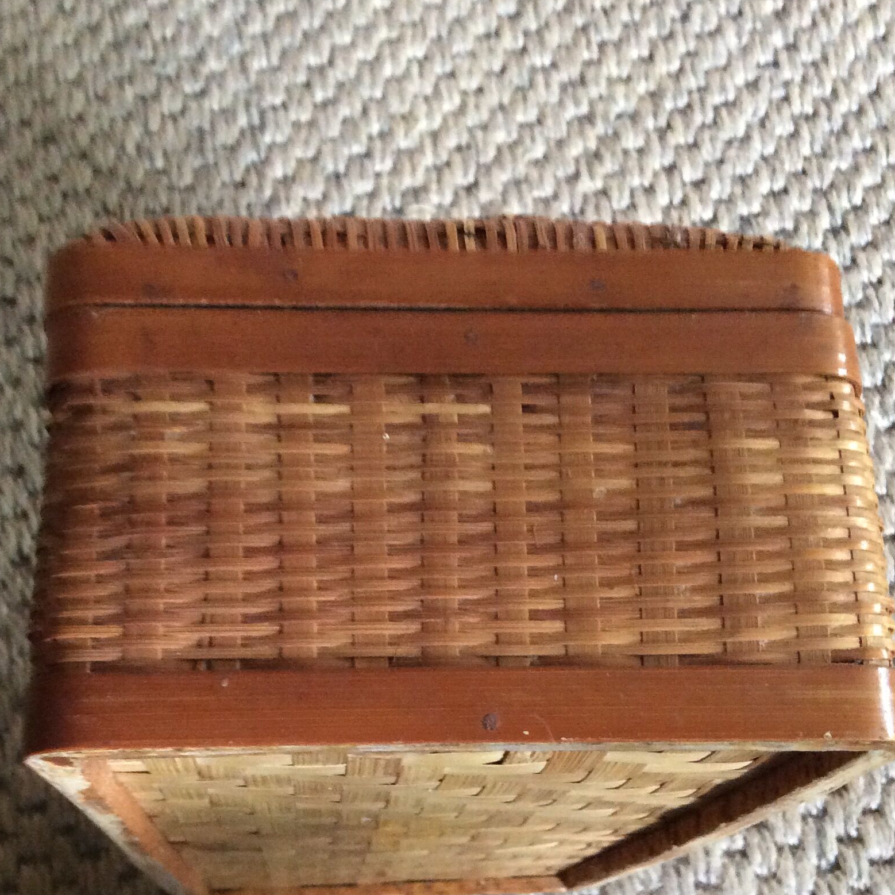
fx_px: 1375
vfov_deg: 35.9
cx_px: 407
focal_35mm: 47
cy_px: 531
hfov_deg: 36.0
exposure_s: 1/20
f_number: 2.4
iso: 320
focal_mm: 3.3
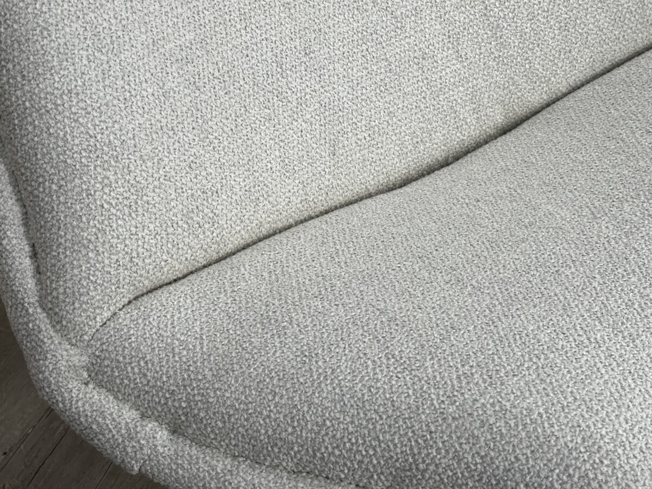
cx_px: 326
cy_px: 244
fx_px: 1205
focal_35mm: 64
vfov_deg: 22.9
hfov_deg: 30.3
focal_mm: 7.5
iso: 125
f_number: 2.2
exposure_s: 1/100
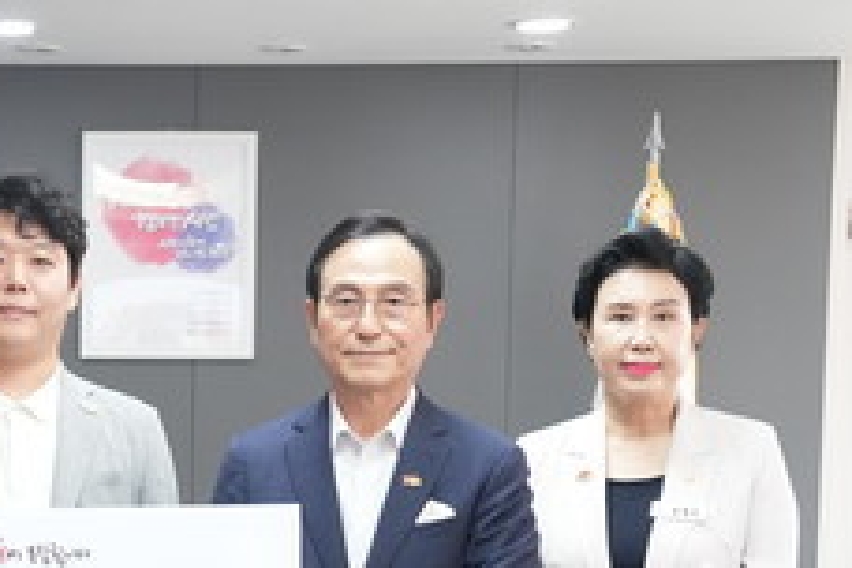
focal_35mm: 100
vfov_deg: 13.3
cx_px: -7
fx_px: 2366
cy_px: 688
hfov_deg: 19.8
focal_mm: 38
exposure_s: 1/200
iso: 3200
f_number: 4.5
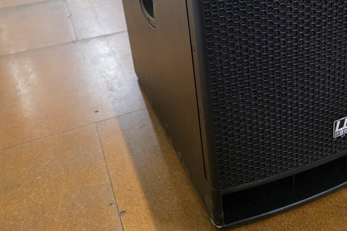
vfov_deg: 30.7
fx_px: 405
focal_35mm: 42
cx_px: 269
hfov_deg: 44.5
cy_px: 29
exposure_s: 1/100
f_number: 1.7
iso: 1000
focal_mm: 6.3
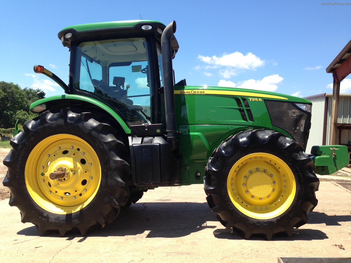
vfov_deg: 42.9
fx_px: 335
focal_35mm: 33
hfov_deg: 55.4
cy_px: 132
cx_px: 176
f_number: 2.4
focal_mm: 4.12
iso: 50
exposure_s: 1/797
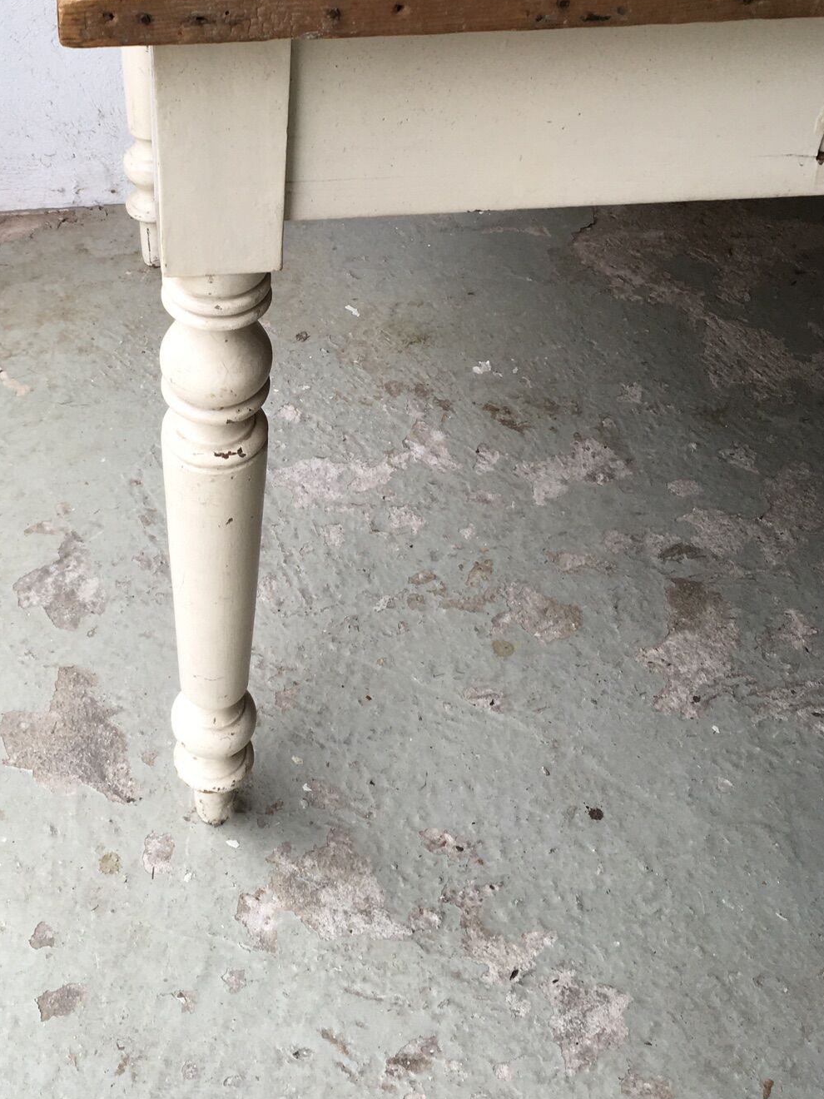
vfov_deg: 41.4
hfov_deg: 31.8
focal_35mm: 45
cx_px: 237
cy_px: 348
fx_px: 1428
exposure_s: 1/50
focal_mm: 4.15
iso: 32
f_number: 2.2
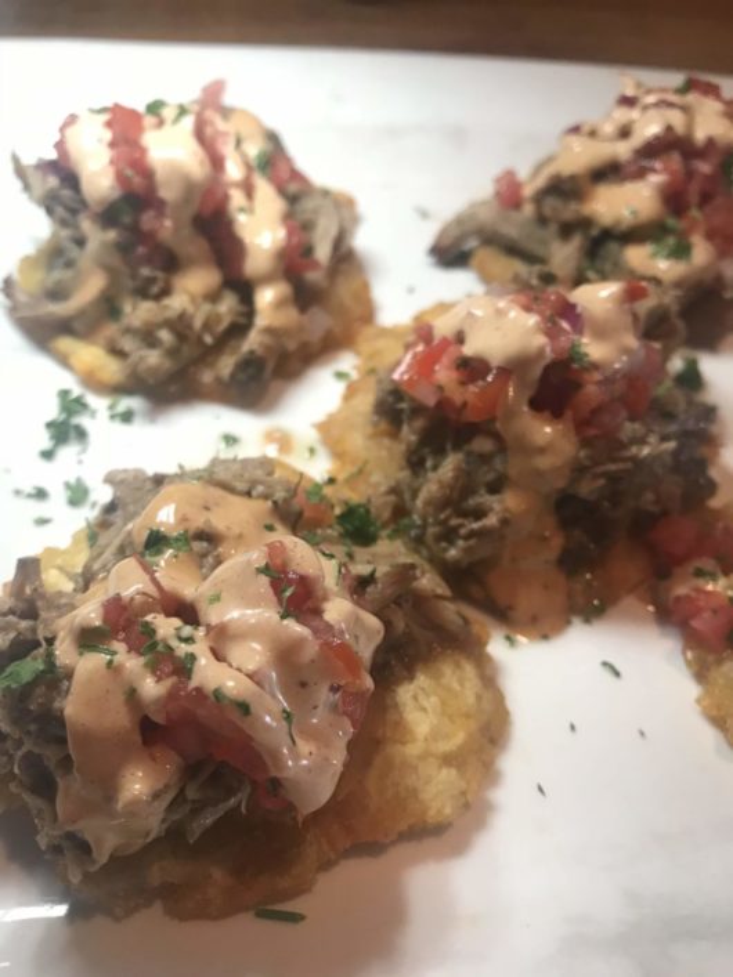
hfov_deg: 49.7
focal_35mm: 28
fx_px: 791
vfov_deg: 63.5
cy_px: 488
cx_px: 366
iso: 40
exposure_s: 1/24
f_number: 1.8
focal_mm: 3.99
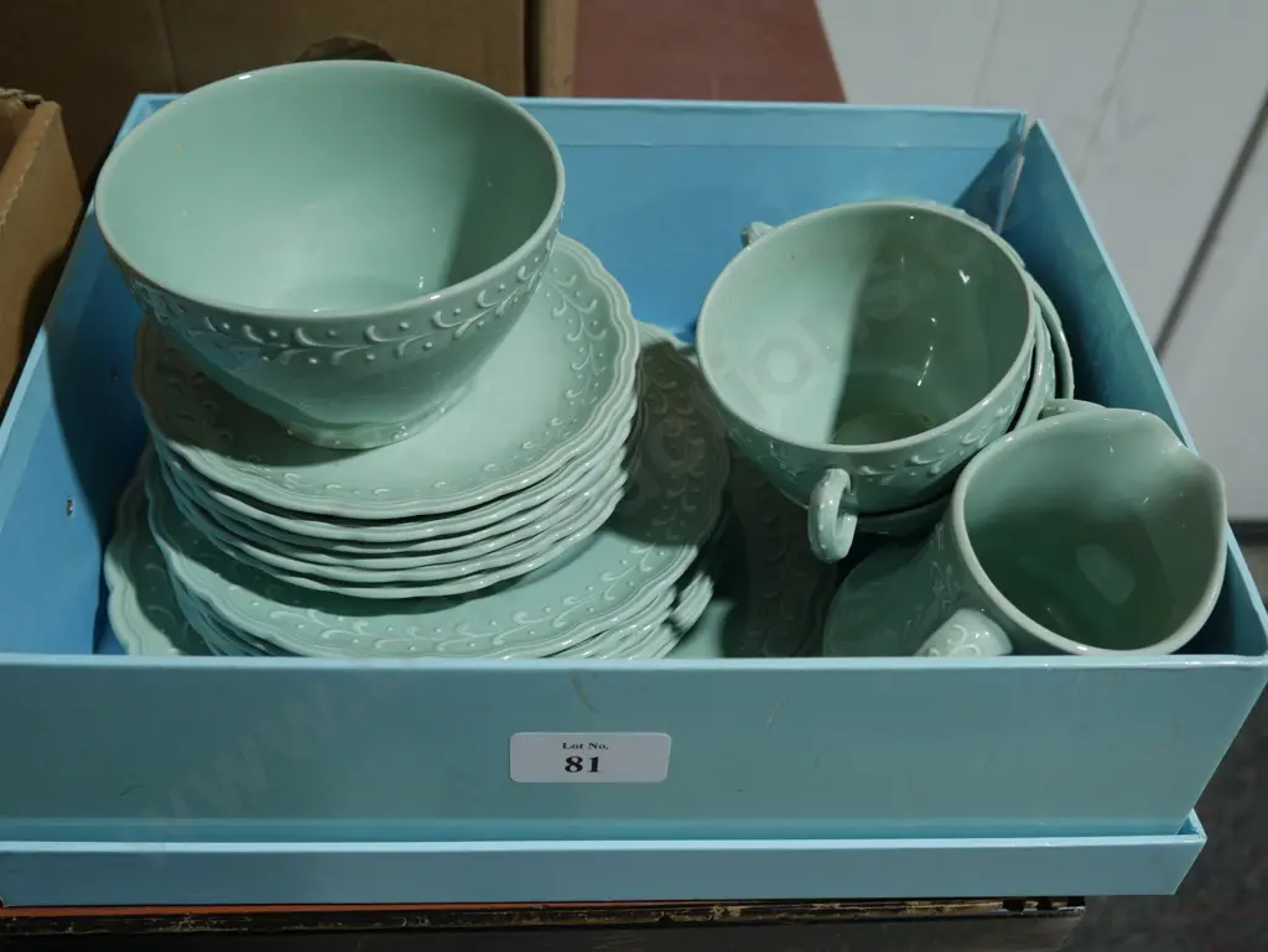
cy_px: 476
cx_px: 634
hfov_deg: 46.8
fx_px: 1466
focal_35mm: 40
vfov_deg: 36.0
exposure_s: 1/60
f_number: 4.4
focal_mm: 20
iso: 250
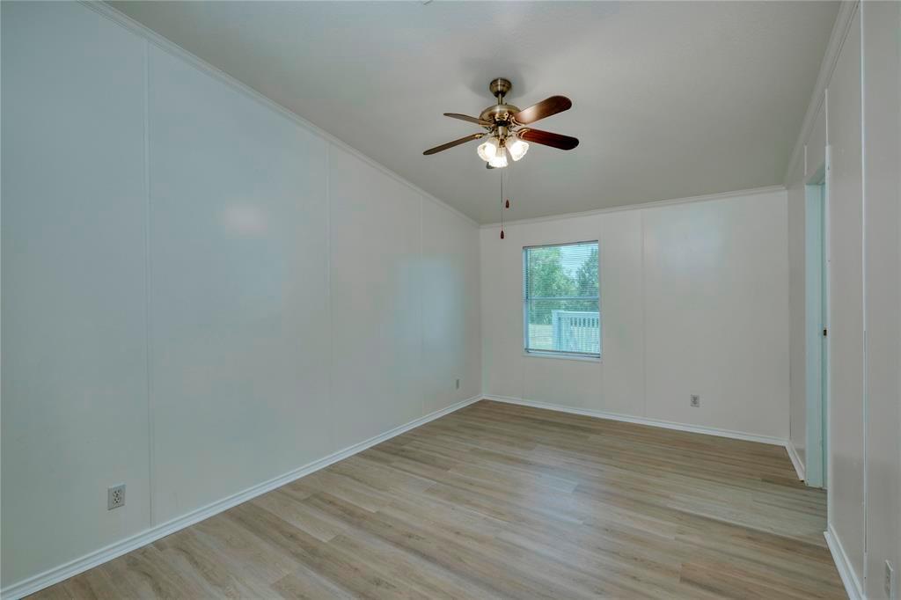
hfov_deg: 100.4
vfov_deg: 77.3
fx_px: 375
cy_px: 300
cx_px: 450
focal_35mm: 15
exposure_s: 1/26
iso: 320
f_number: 8
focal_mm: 10
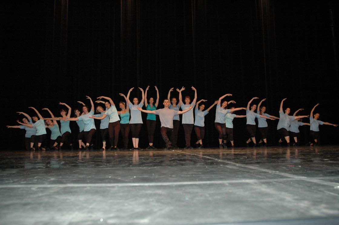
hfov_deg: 57.3
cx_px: 170
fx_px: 310
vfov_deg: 39.9
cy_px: 112
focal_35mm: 33
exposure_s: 1/100
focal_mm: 22
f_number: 3.8
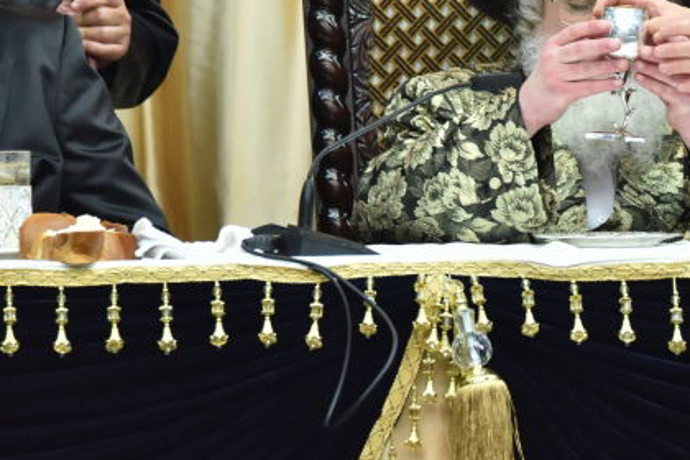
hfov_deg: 2.4
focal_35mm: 853
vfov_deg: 1.6
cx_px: 726
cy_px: 25
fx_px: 16348
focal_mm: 350
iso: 2000
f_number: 6
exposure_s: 1/125
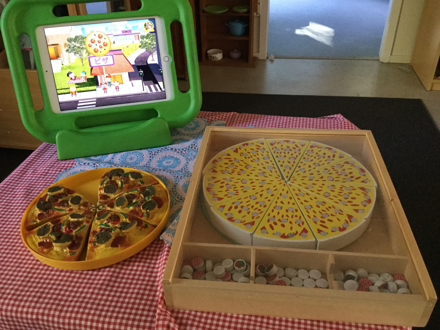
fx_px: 394
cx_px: 220
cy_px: 165
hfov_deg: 58.4
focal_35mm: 31
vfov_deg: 45.4
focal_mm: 3.3
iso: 250
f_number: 2.4
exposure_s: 1/24
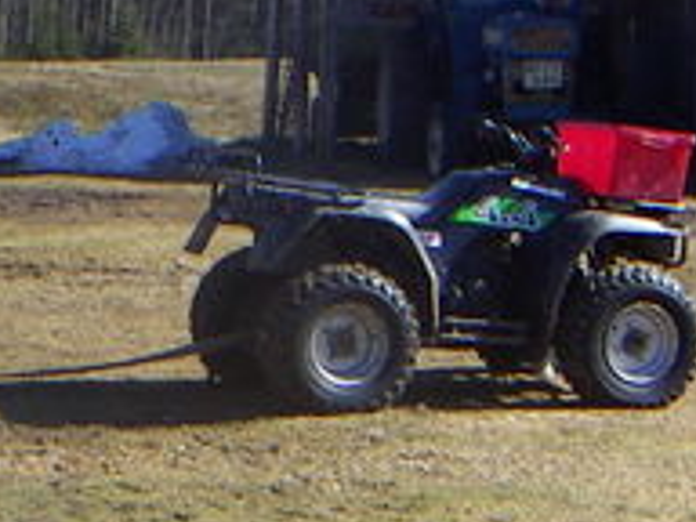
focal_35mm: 120
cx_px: -127
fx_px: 2413
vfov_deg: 12.3
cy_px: 392
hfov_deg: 15.8
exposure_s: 1/160
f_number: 6.7
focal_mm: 4.7
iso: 50
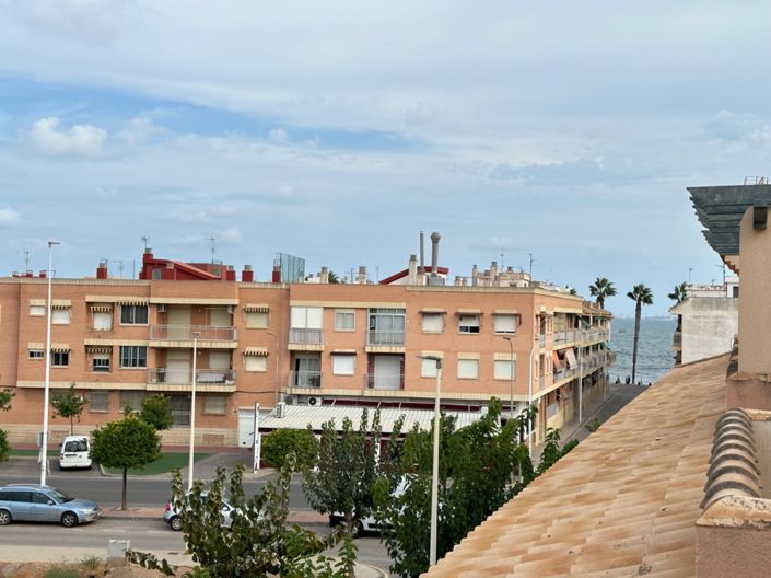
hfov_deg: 39.7
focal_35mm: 48
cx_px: 386
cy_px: 289
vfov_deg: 30.2
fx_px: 1069
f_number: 1.78
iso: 64
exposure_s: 1/2976
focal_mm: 6.86
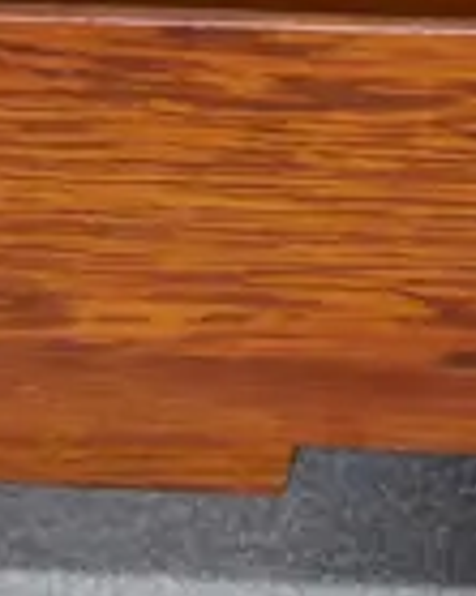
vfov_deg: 7.0
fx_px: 4813
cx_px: -828
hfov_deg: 5.4
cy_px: -152
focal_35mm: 273
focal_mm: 19
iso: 800
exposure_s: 1/60
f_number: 4.1
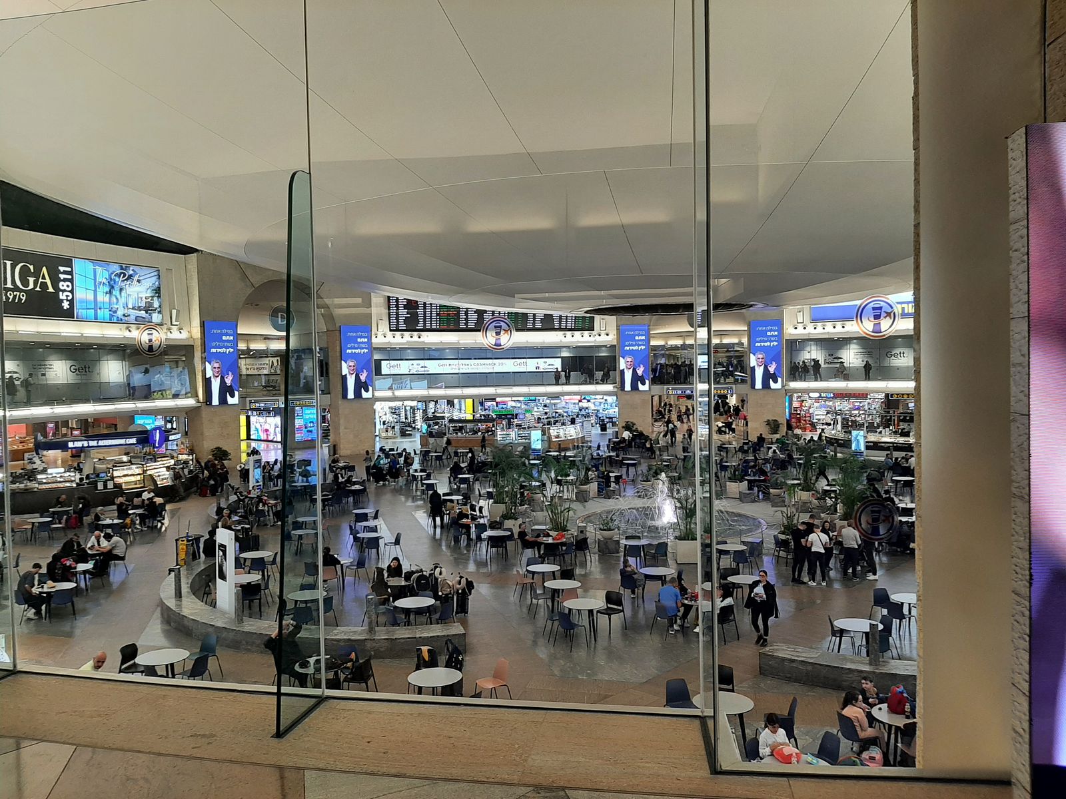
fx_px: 801
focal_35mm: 26
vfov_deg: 53.1
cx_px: 533
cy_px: 400
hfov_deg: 67.3
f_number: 1.7
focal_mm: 3.93
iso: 64
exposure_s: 1/50
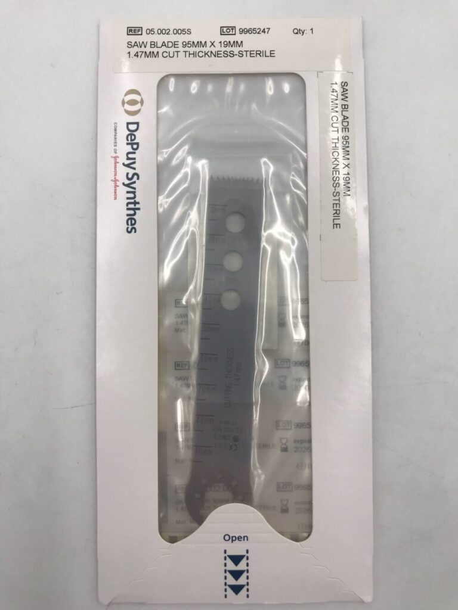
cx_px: 229
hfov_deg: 49.7
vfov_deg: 63.4
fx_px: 494
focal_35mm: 28
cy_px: 305
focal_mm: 3.99
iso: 32
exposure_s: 1/60
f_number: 1.8
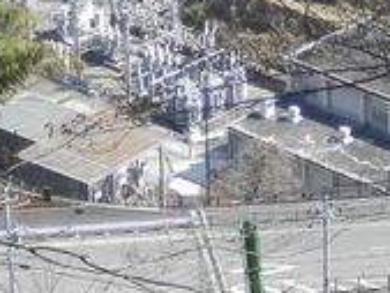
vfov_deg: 6.4
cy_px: 365
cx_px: 374
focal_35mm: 232
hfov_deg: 8.5
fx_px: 2616
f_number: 4
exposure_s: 1/250
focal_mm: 8.9
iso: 80
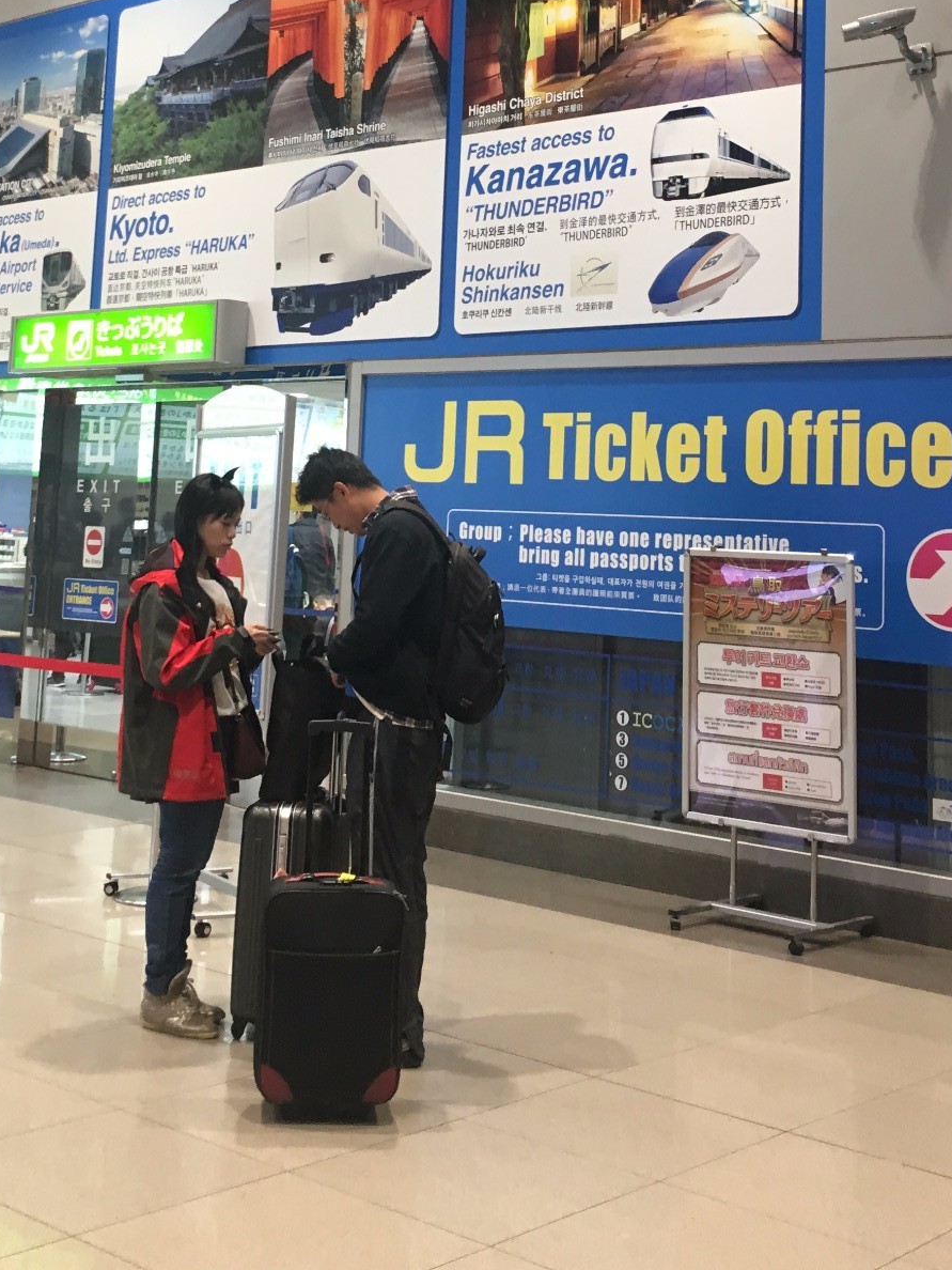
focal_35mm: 50
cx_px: 439
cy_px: 286
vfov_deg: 37.1
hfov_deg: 29.1
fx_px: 1833
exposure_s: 1/30
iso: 80
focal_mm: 4.15
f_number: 2.2
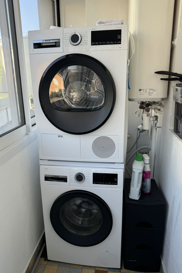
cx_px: 87
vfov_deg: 71.5
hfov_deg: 51.3
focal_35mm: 25
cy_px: 136
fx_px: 190
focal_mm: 6.76
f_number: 1.78
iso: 64
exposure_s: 1/244
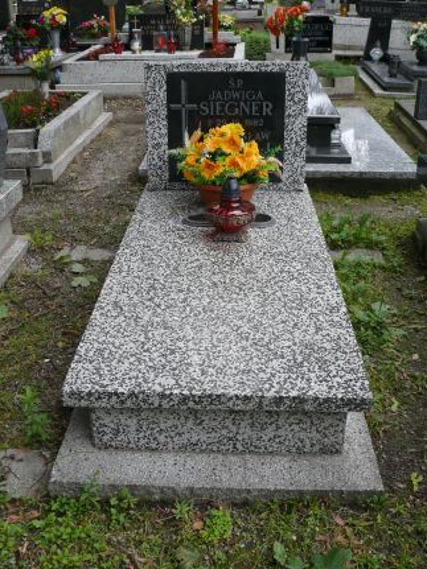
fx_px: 642
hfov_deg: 36.8
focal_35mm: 39
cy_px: 285
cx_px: 206
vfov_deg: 47.9
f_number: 3.6
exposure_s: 1/125
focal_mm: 7.4
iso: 100
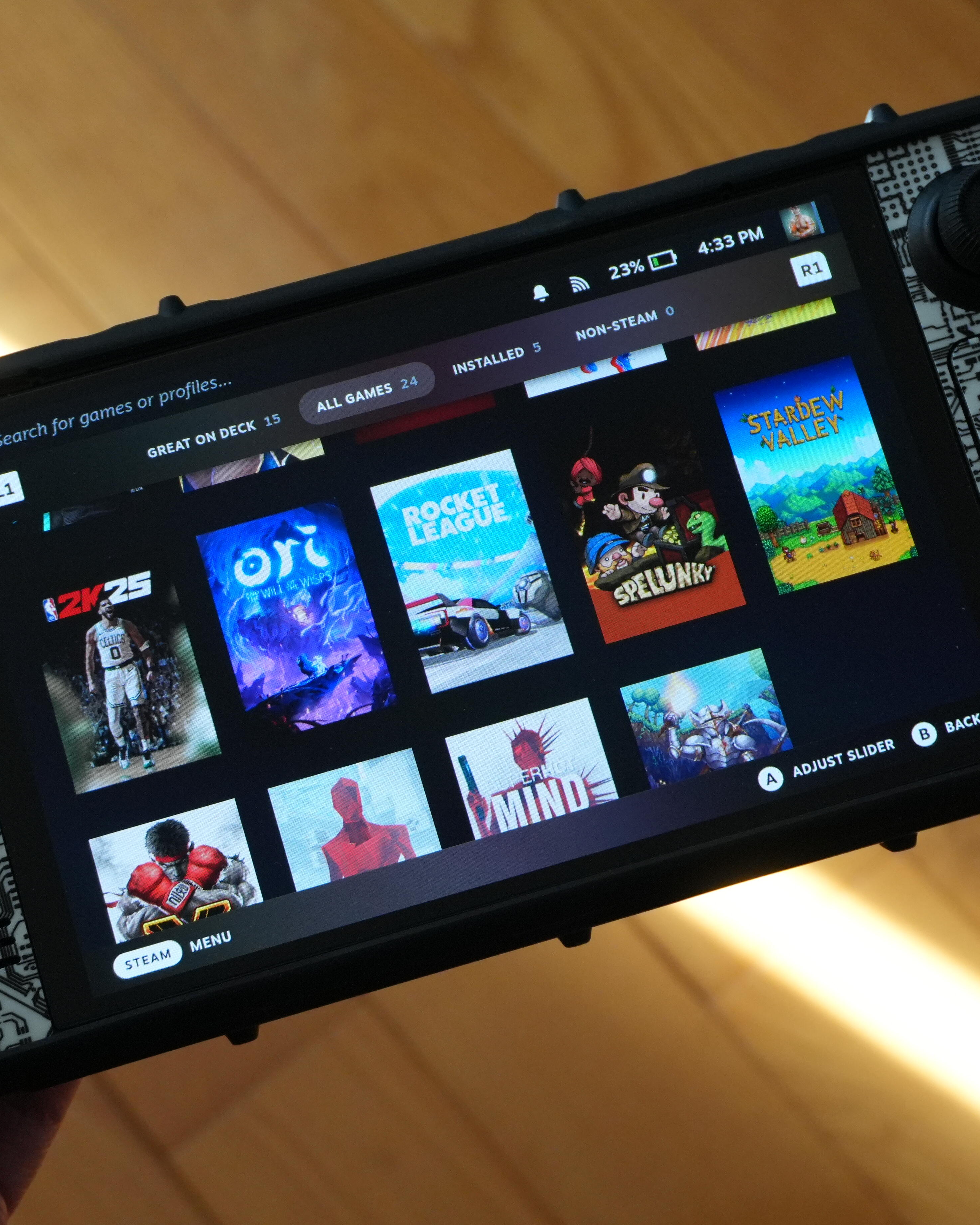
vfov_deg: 25.1
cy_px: 625
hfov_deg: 20.2
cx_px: 429
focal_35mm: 76
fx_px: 2755
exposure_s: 1/160
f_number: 5
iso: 1600
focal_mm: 32
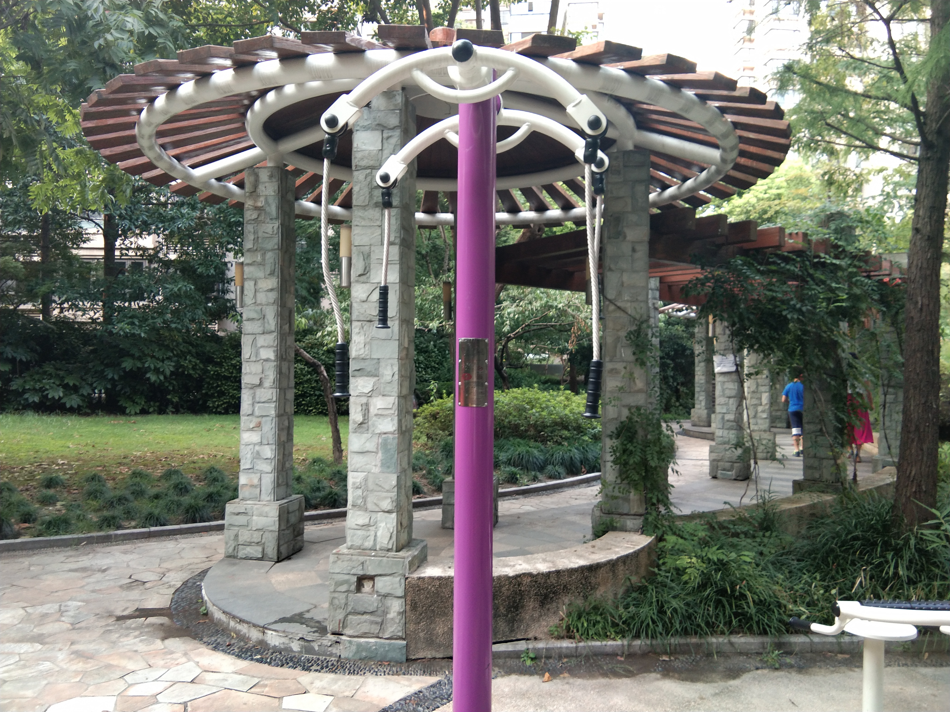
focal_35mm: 31
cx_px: 475
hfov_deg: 58.4
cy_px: 356
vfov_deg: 45.4
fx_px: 851
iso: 160
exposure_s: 1/50
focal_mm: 3.69
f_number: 2.2
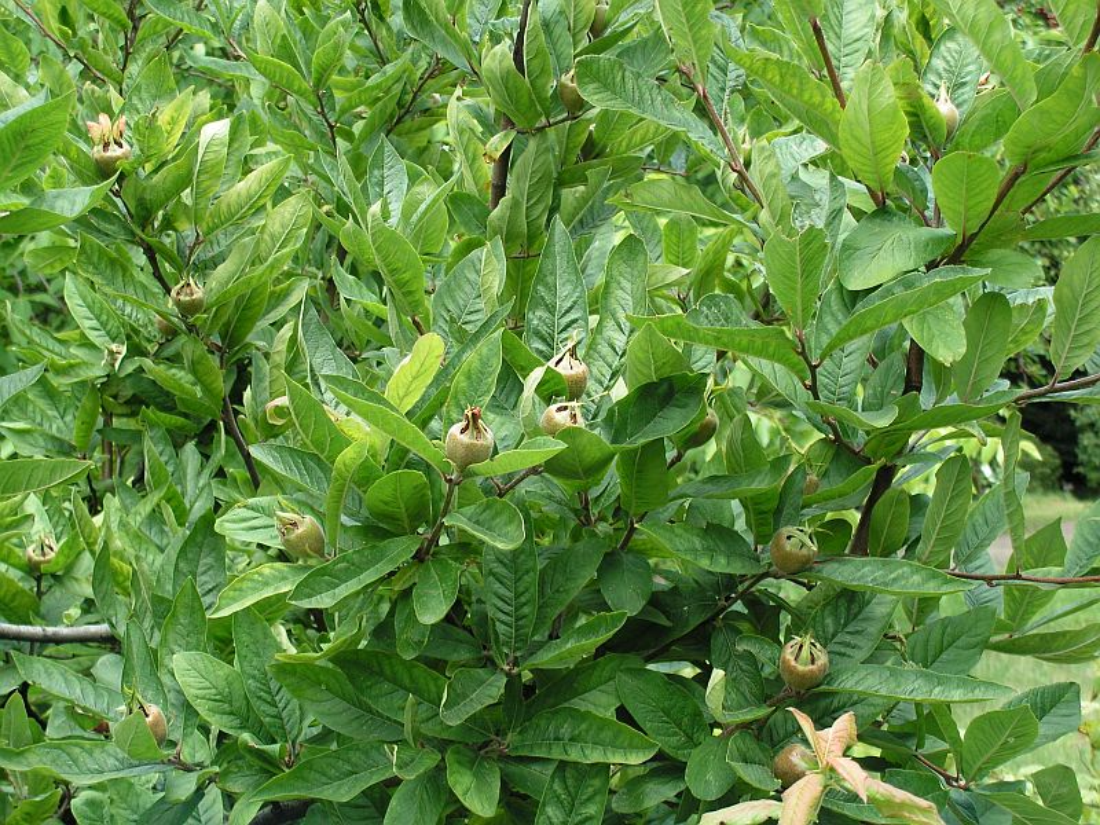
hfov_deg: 28.6
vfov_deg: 21.6
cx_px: 550
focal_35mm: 68
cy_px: 412
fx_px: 2161
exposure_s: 1/80
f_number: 3.3
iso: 50
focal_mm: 11.4
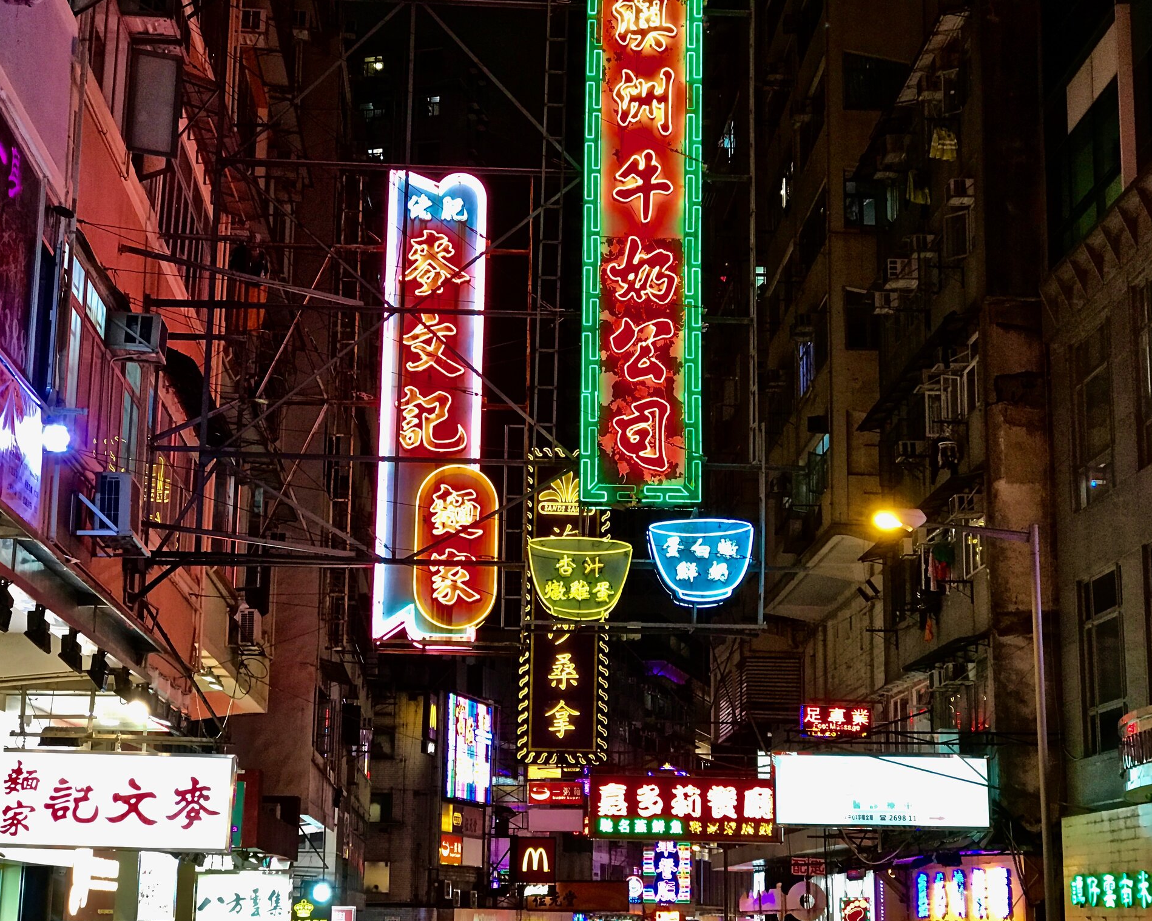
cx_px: 559
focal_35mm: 60
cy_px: 463
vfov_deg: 25.4
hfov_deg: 31.5
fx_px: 2046
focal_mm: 6.6
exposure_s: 1/50
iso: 250
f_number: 2.8
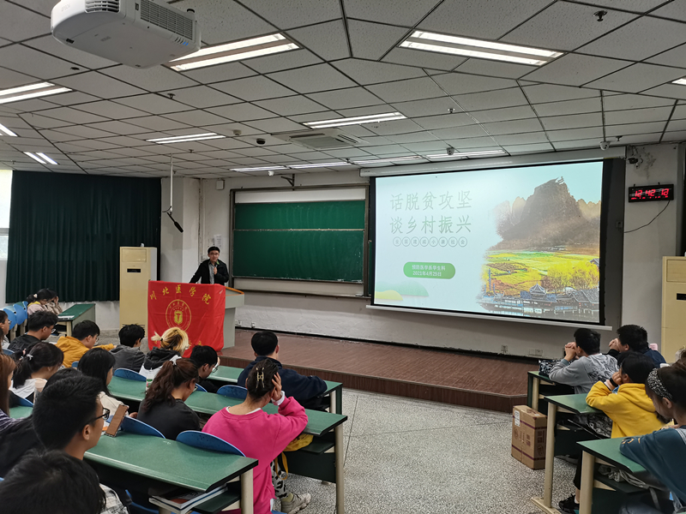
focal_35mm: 26
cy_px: 257
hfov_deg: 67.3
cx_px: 343
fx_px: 515
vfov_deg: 53.1
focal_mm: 5.58
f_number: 1.8
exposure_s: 1/100
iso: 200
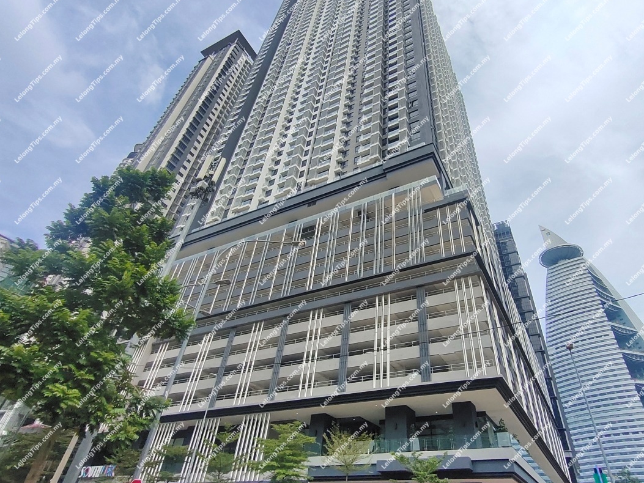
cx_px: 328
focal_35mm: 19
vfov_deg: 68.4
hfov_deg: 84.6
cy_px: 212
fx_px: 354
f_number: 2.2
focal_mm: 1.66
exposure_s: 1/1692
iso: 50
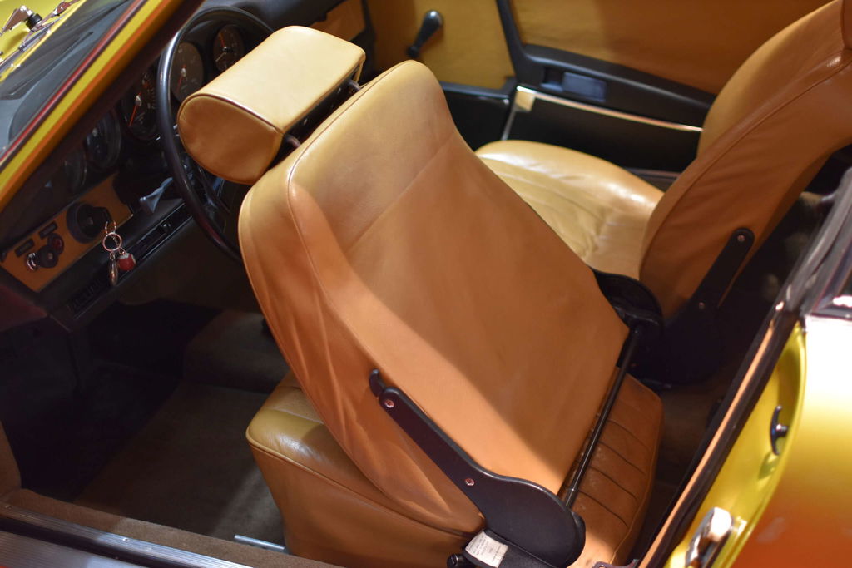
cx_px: 426
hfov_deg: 37.8
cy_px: 284
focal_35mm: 52
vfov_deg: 25.8
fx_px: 1243
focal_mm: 35
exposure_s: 1/60
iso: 1100
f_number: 1.8
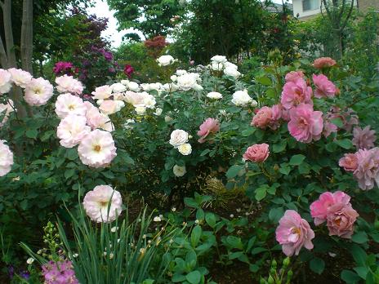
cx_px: 190
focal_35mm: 38
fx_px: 416
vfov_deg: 37.7
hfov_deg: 49.0
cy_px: 142
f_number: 3.1
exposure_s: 1/200
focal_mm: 6.3
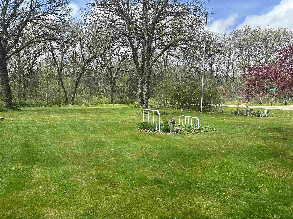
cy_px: 110
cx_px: 146
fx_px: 203
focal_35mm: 24
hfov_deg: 71.6
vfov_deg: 56.8
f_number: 1.78
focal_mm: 6.86
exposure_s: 1/2110
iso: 80
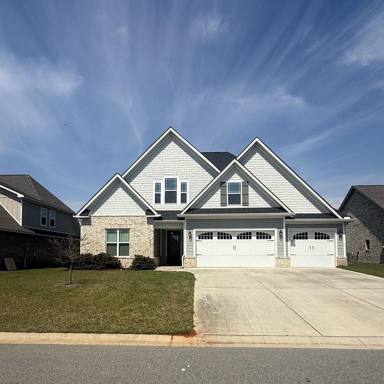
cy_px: 242
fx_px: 289
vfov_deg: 66.2
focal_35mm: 23
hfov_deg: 67.2
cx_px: 181
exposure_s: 1/5155
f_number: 2.2
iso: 50
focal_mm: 2.22
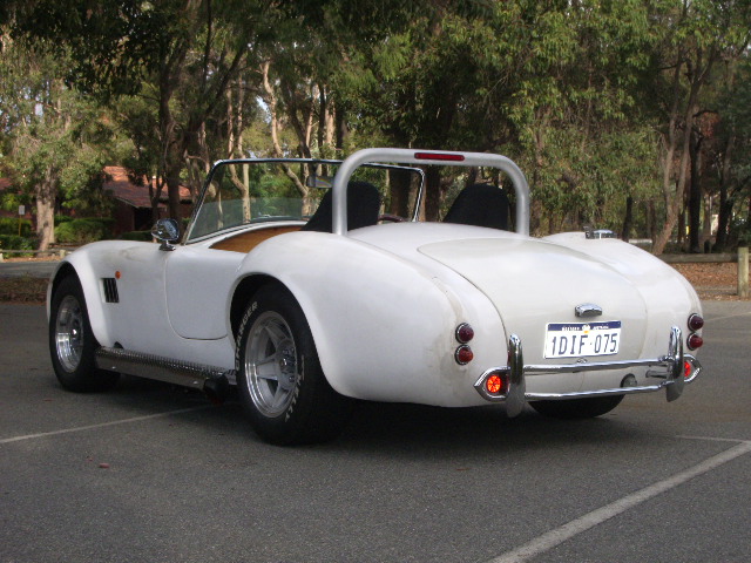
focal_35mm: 62
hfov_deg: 31.2
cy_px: 282
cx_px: 376
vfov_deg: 23.7
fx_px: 1345
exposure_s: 1/400
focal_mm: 10.2
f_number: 5.6
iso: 160
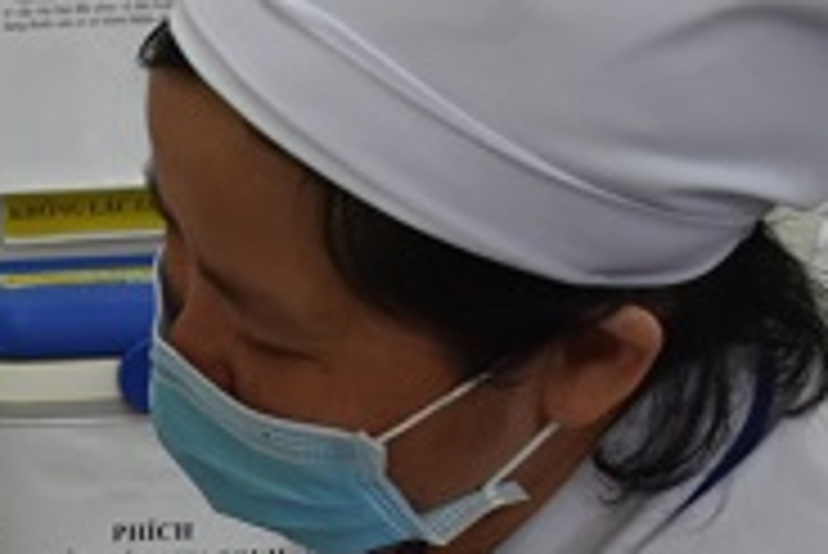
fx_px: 2026
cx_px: -338
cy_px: 662
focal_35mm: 88
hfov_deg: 20.5
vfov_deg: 15.0
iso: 800
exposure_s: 1/100
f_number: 5
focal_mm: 18
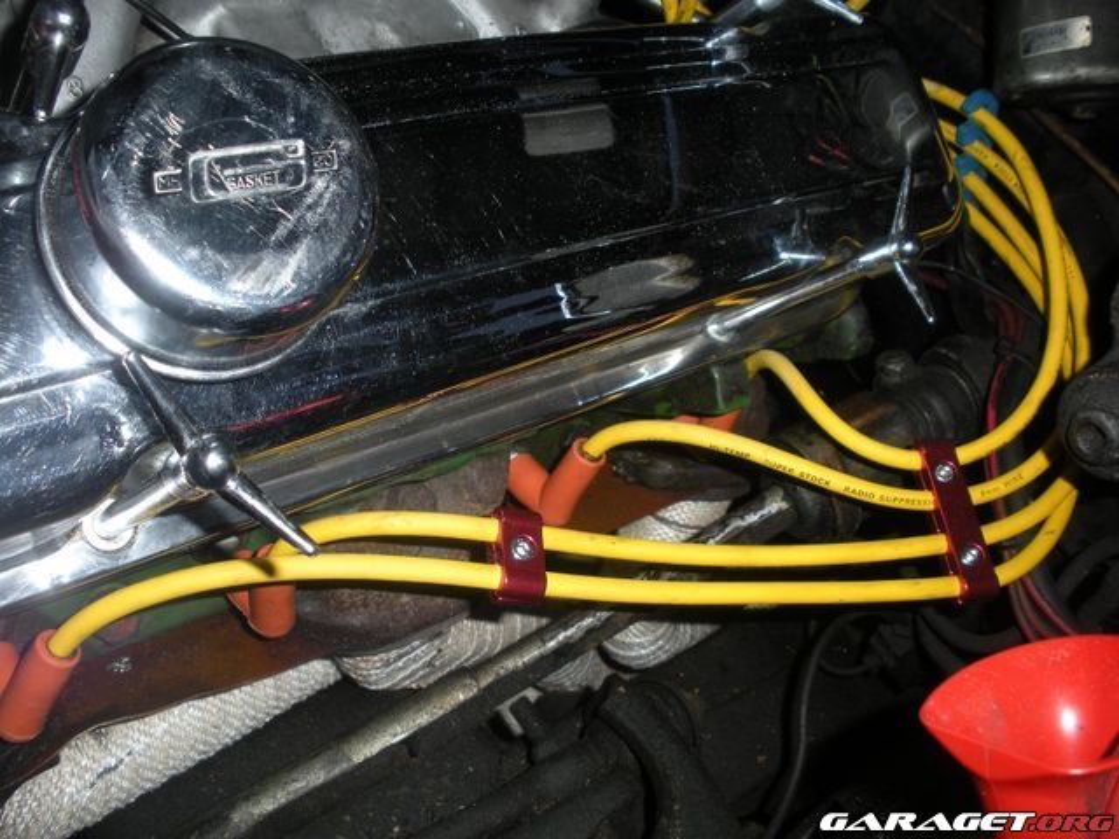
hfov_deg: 51.4
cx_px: 560
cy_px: 420
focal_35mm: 36
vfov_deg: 39.7
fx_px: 1164
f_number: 3.5
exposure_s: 1/60
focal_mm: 6.3
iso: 64
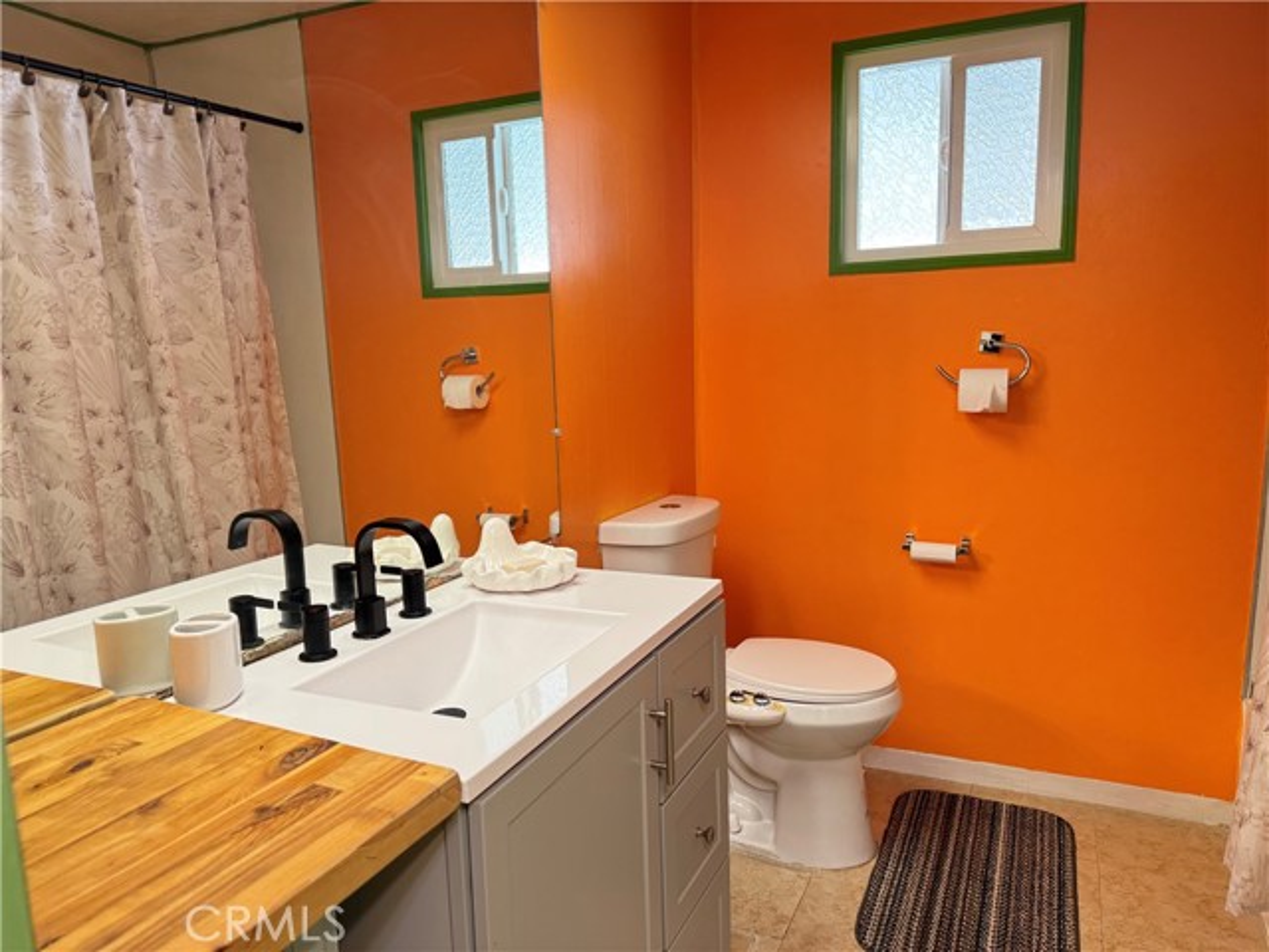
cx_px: 634
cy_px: 476
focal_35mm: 24
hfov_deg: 71.6
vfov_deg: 56.8
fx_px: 880
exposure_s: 1/60
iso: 250
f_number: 1.78
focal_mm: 6.76
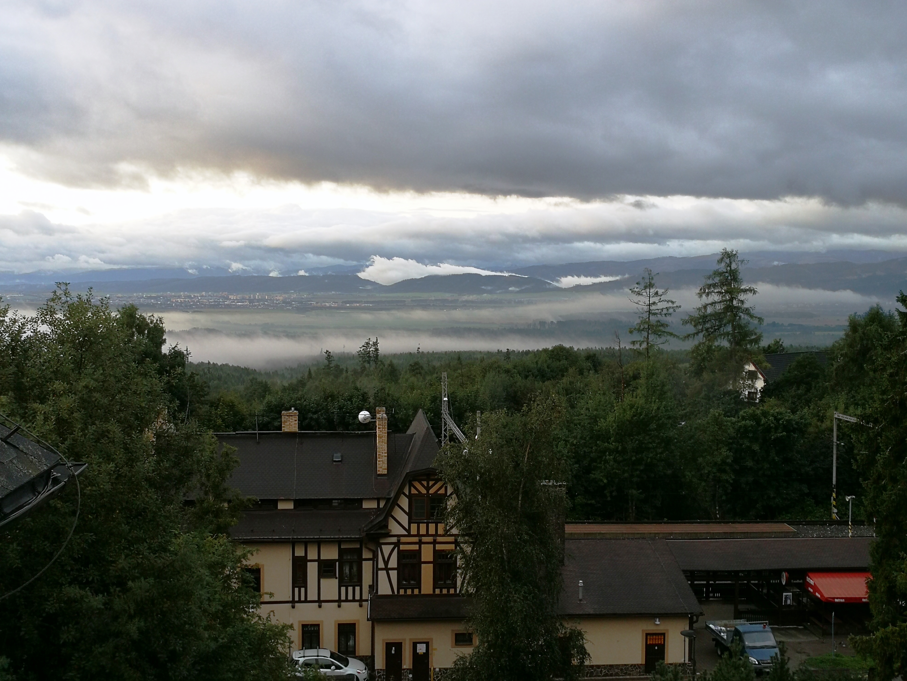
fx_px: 1022
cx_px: 454
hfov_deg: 47.9
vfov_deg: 36.8
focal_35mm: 39
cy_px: 340
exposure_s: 1/50
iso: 100
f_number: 2.2
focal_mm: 3.95
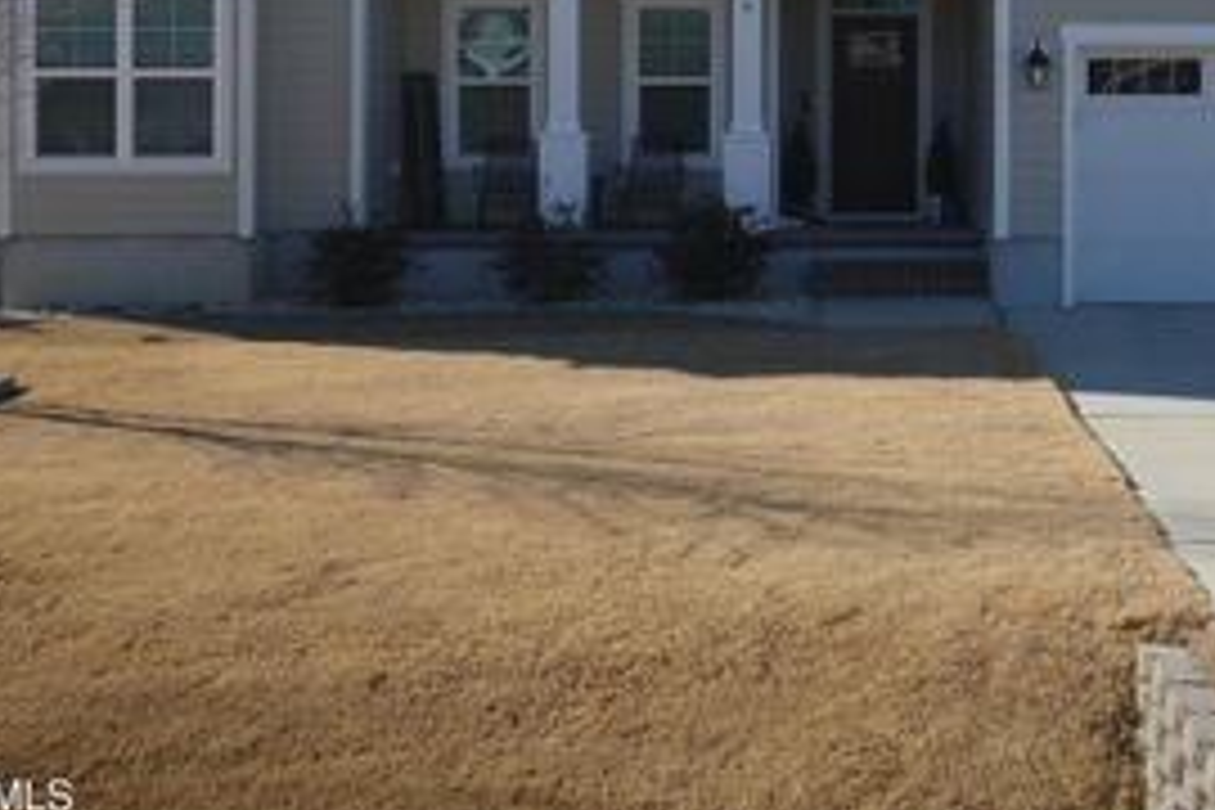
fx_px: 2126
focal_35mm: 63
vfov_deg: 21.2
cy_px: 115
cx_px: 878
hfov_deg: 31.4
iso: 125
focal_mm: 12.48
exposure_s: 1/500
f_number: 5.6
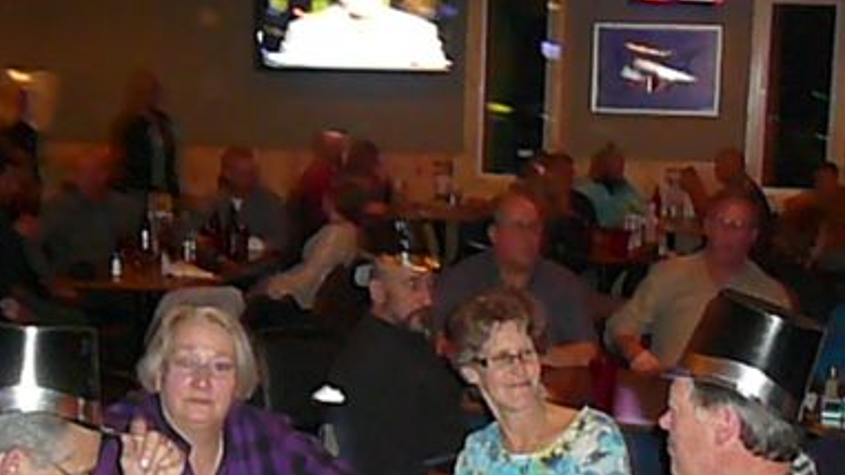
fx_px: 1433
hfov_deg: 32.8
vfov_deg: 18.5
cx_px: 481
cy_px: 424
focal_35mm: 64
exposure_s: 1/15
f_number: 2.8
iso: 800
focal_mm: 5.2
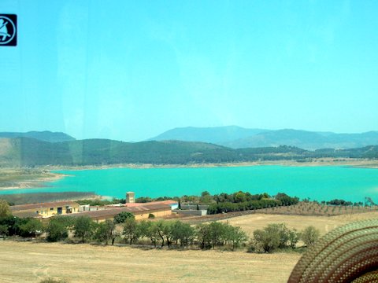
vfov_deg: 23.7
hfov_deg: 31.2
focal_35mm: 62
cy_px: 142
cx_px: 189
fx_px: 677
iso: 100
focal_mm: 13.2
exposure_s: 1/800
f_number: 3.5
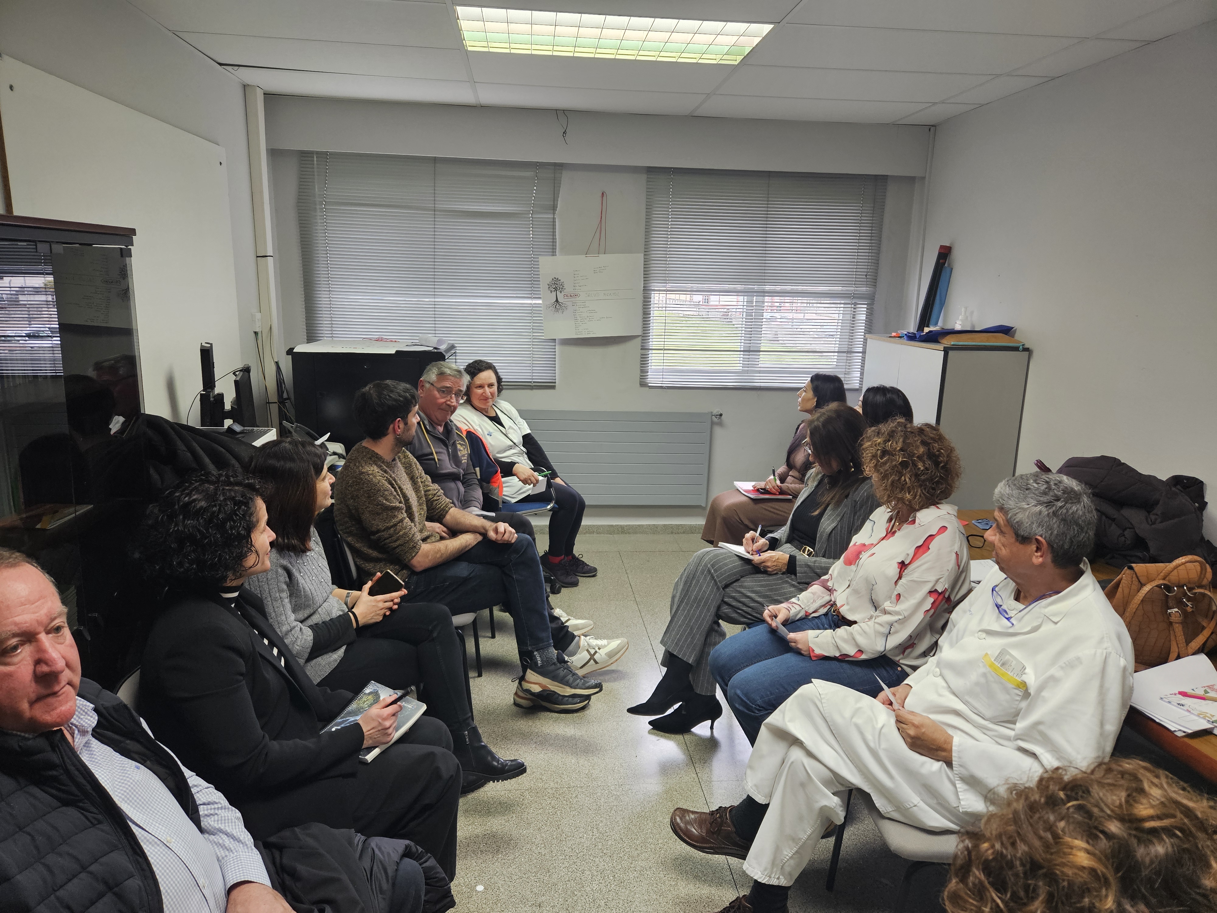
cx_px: 608
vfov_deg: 58.9
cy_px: 456
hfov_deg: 73.9
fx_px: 809
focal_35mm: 23
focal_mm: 5.4
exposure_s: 1/100
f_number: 1.8
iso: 200
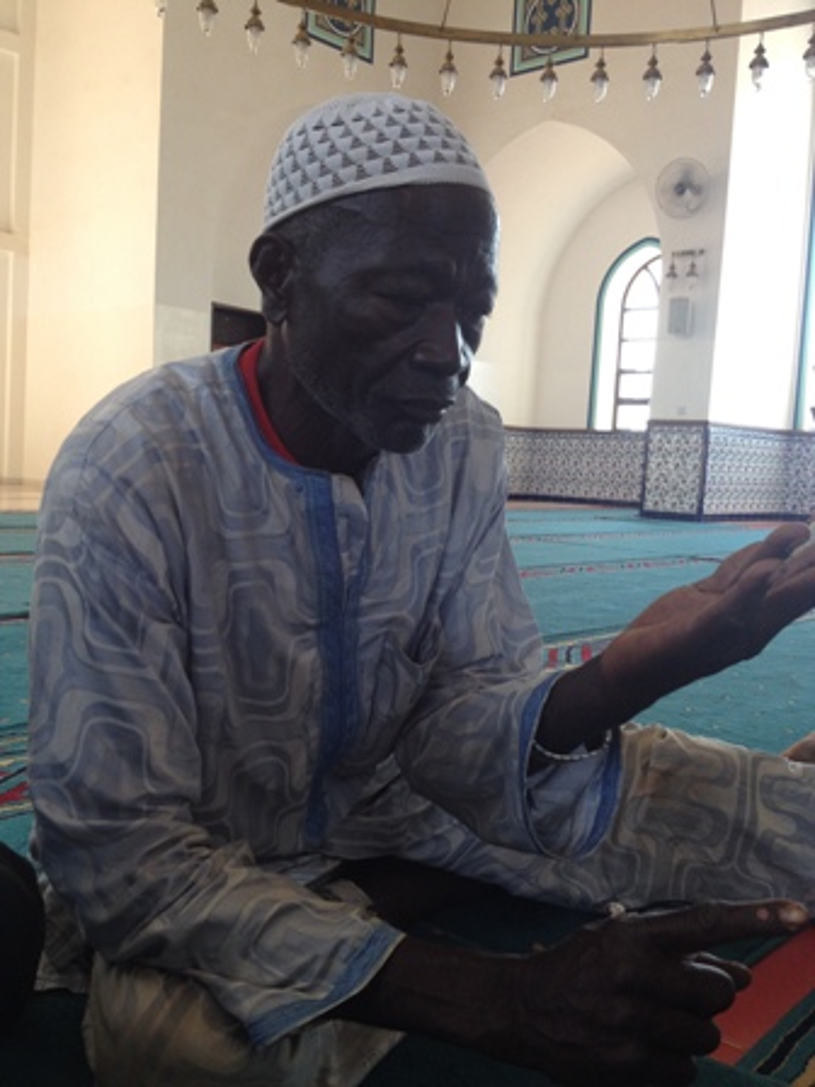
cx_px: 408
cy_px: 544
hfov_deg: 40.7
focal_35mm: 35
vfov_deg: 52.6
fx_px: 1099
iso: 64
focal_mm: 4.28
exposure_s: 1/120
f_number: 2.4
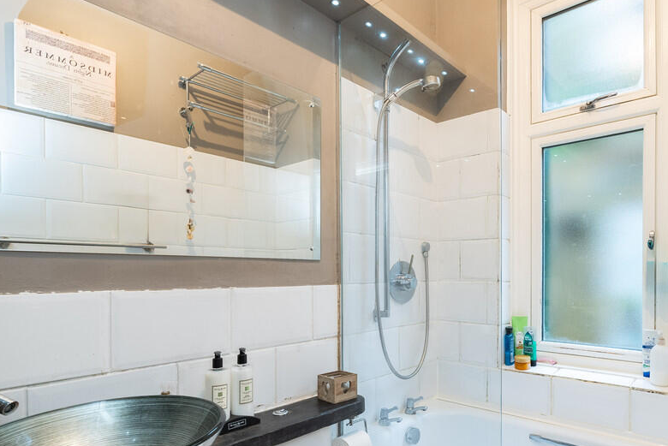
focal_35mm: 21
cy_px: 283
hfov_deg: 79.7
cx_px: 416
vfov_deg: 58.7
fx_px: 390
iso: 1250
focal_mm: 16
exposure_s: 1/20
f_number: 7.1
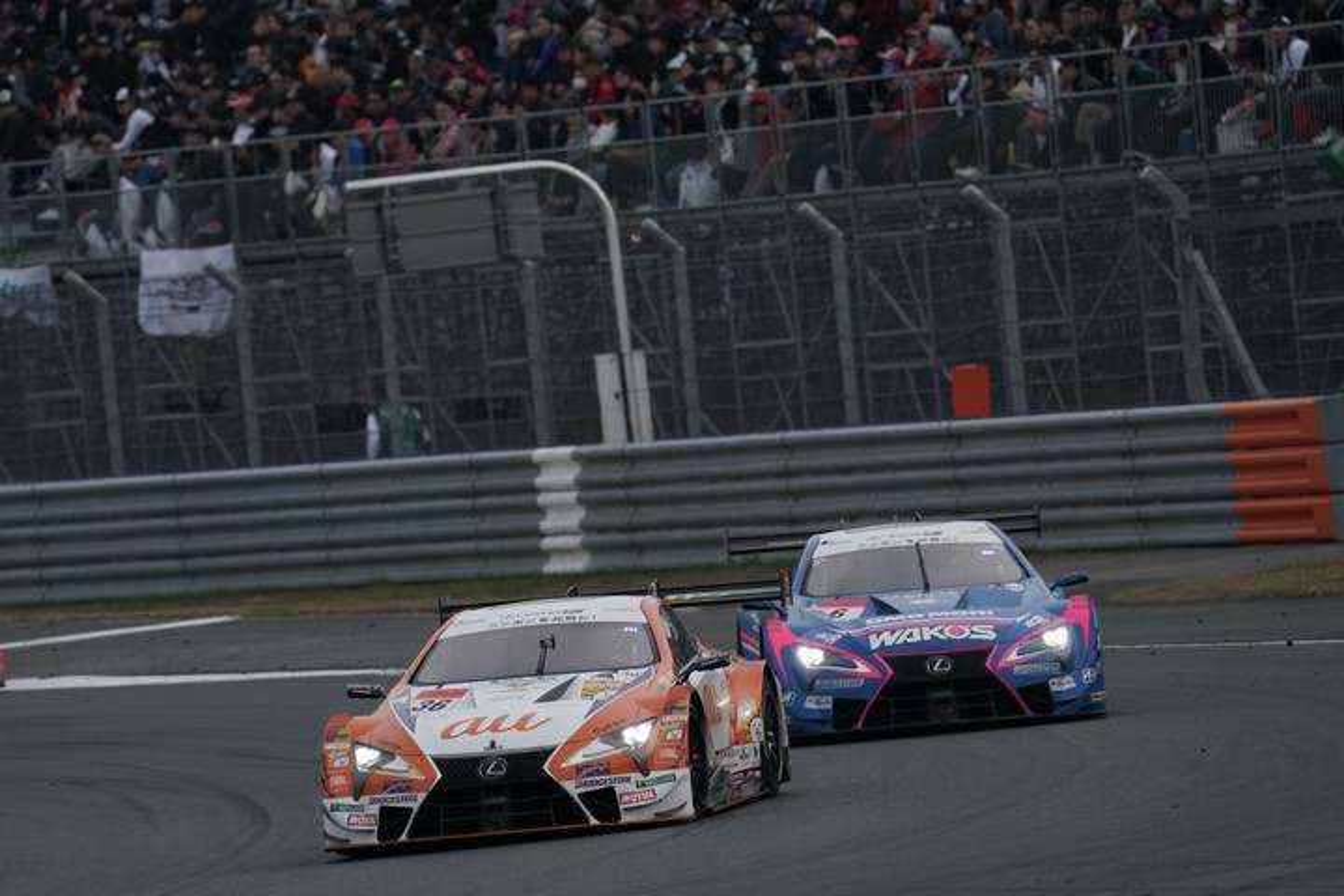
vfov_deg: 2.3
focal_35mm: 600
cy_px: 448
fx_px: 22398
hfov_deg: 3.4
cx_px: 672
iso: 400
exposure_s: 1/800
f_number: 8
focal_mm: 600
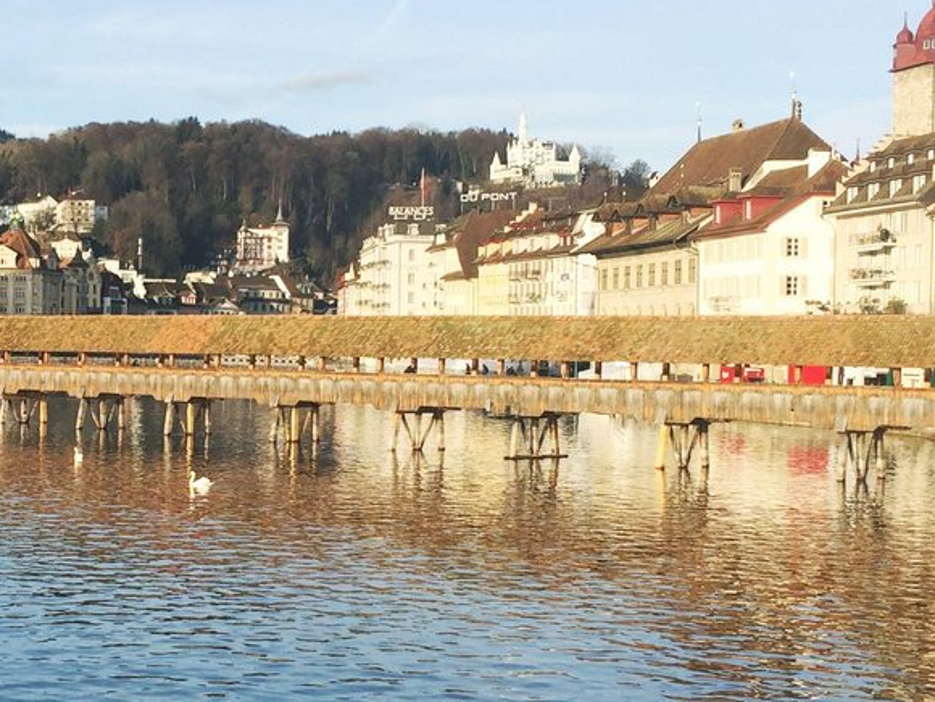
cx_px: 126
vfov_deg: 20.4
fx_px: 1945
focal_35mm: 72
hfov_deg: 26.3
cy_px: 336
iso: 32
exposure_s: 1/1130
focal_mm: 4.15
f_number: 2.2
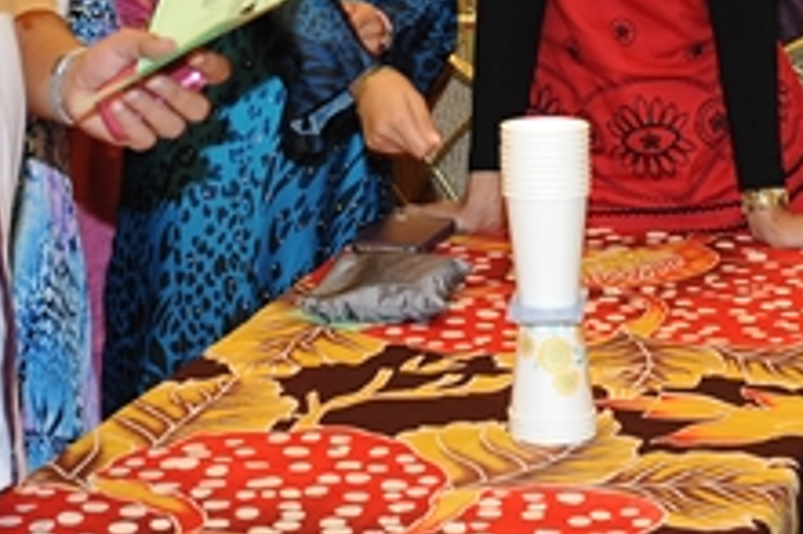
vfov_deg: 11.4
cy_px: -222
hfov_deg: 17.6
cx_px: 356
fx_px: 2585
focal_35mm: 116
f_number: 4
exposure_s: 1/50
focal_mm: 32
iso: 1000
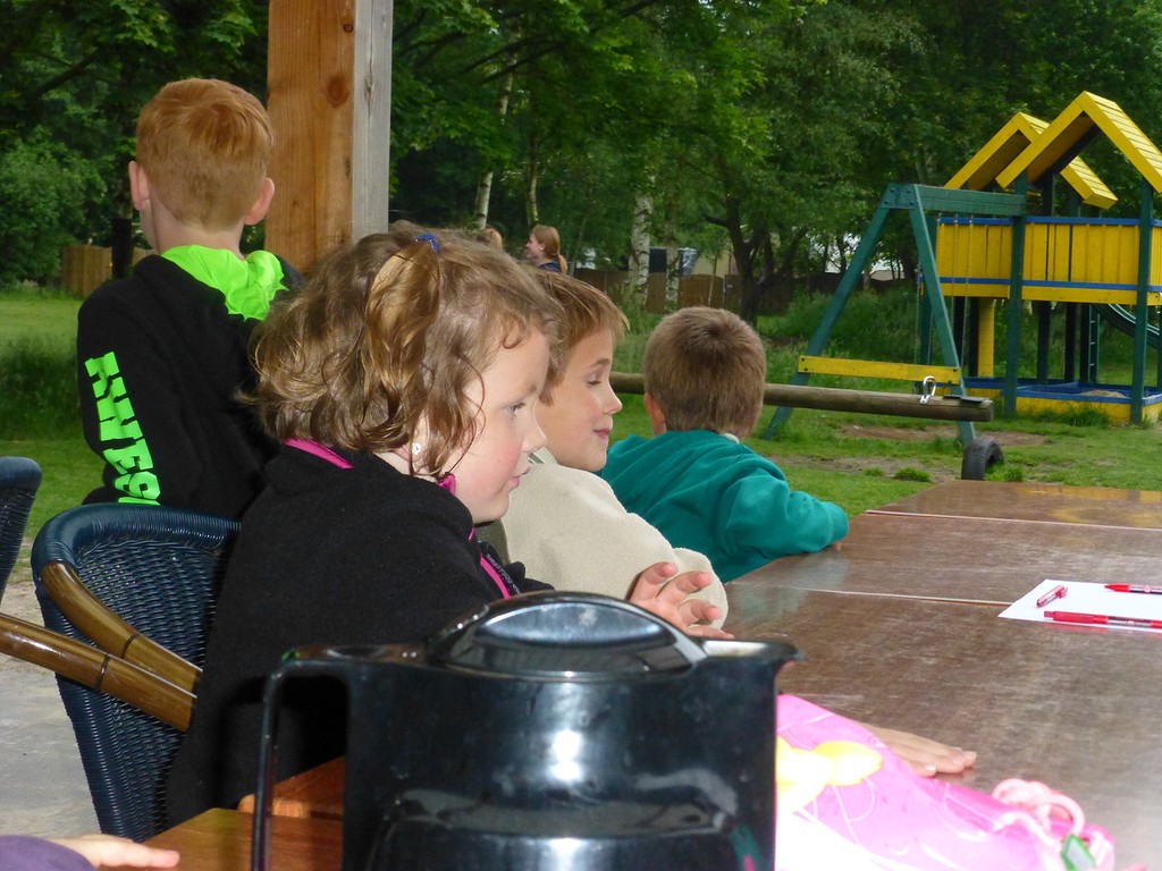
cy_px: 436
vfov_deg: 22.3
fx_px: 2216
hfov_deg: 29.4
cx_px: 581
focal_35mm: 66
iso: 800
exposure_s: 1/125
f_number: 4.9
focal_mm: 11.7
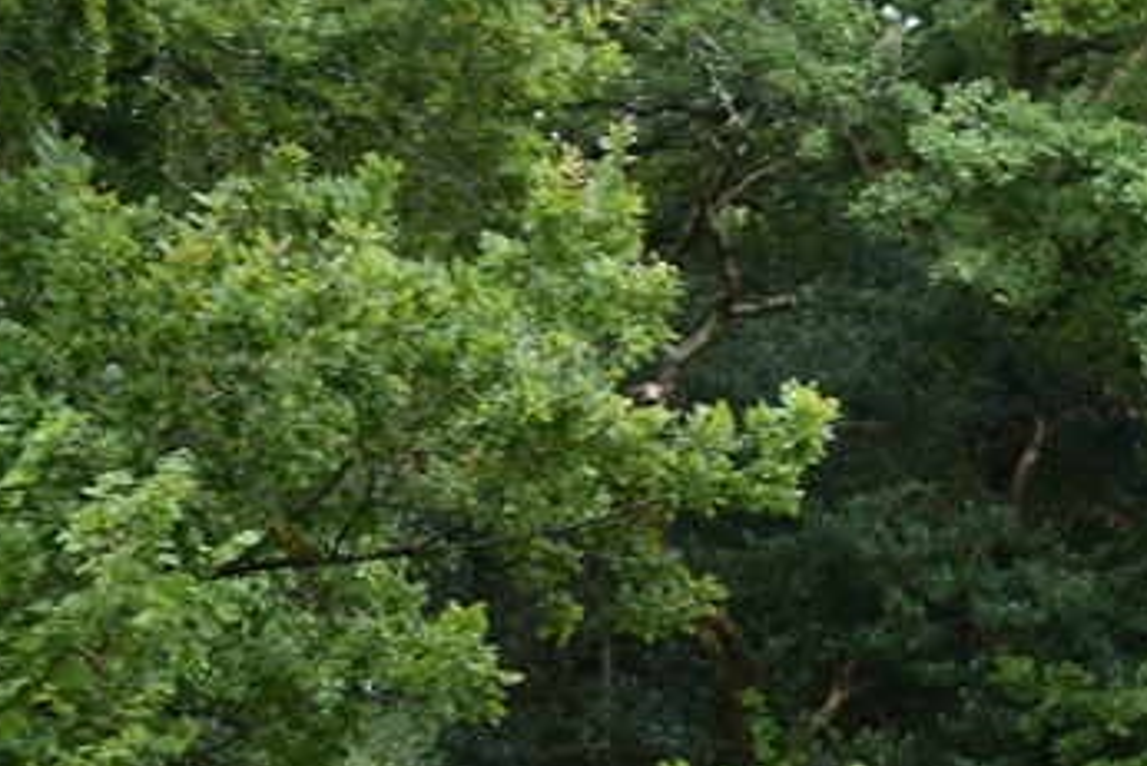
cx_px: 1585
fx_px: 3729
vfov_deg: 10.7
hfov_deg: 16.3
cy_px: 1522
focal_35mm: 117
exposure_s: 1/30
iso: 100
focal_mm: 18
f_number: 3.5
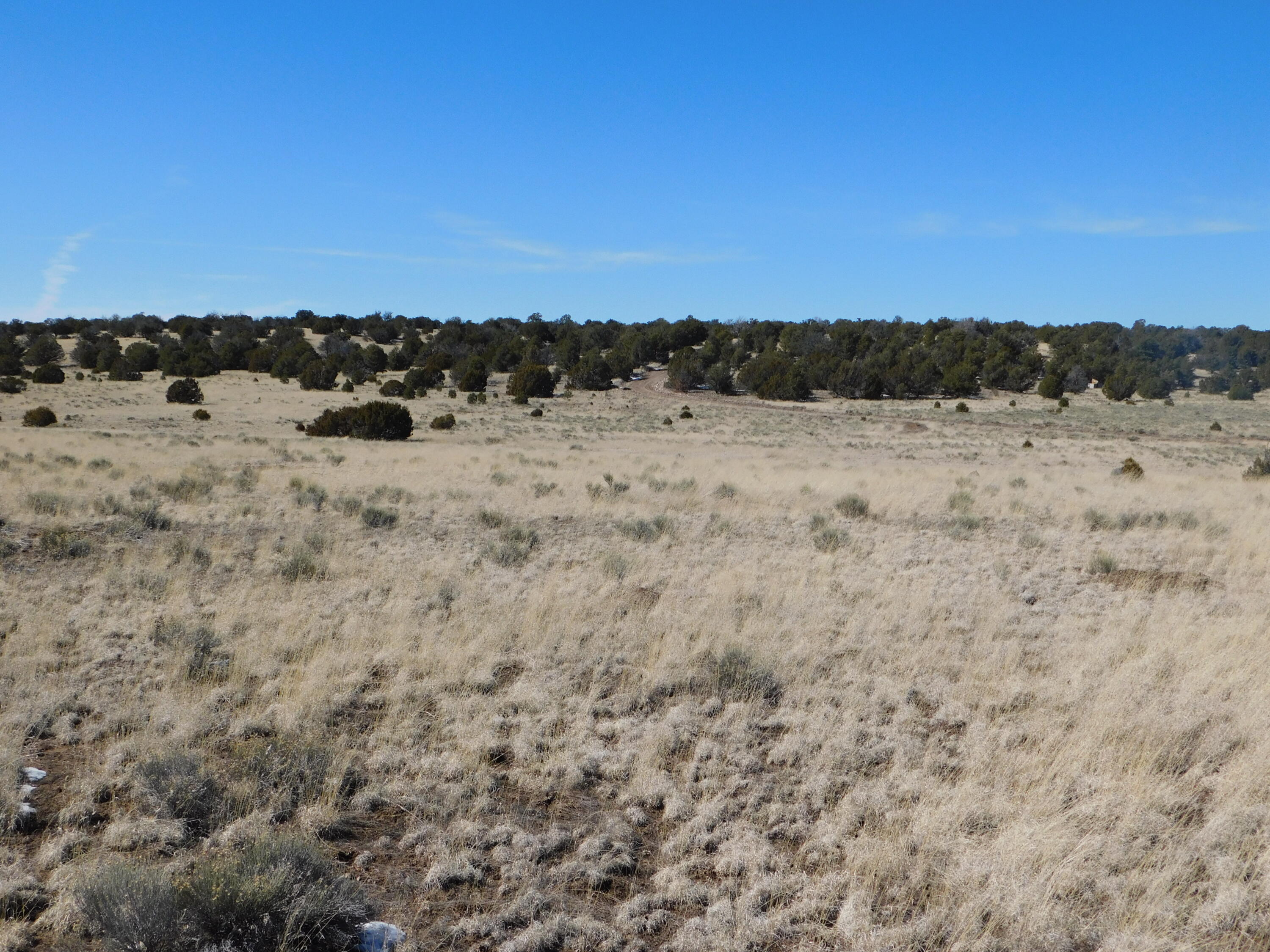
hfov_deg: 46.8
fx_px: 1468
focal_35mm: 40
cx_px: 635
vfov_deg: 36.0
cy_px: 476
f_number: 7.2
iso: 125
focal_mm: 7.1
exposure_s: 1/500
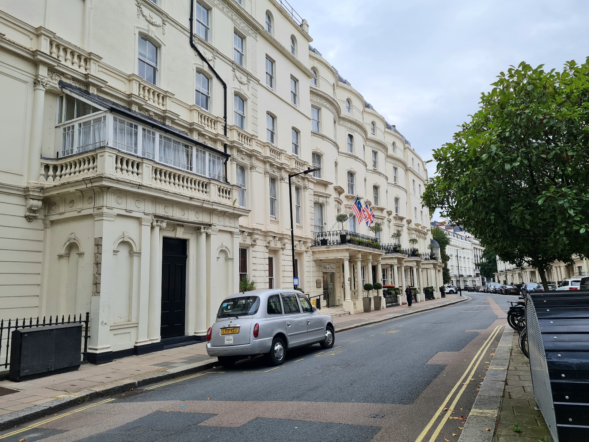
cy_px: 221
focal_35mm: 26
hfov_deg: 67.3
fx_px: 442
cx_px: 294
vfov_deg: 53.1
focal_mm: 5.4
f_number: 1.8
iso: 50
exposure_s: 1/1250
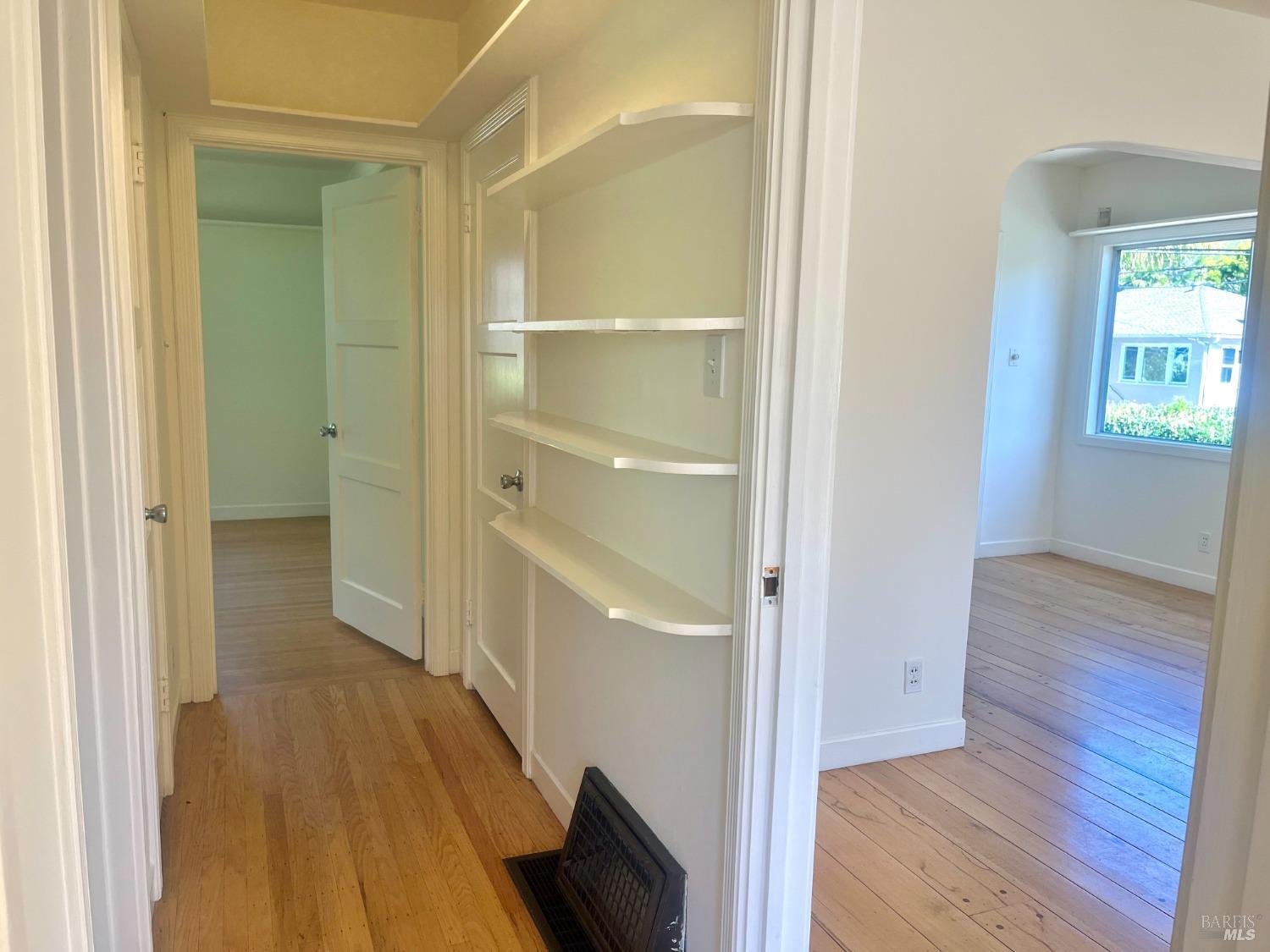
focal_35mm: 26
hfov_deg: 67.3
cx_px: 635
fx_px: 954
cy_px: 476
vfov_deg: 53.1
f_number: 1.6
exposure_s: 1/122
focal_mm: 5.1
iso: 64
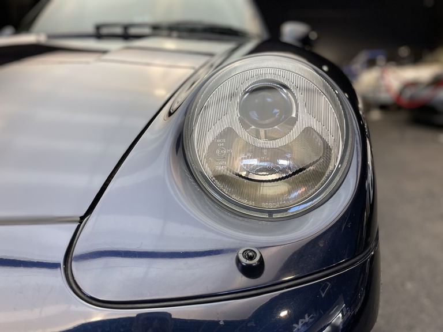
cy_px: 166
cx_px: 222
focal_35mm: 26
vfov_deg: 53.1
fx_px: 333
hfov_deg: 67.3
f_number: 1.6
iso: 80
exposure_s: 1/100
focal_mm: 4.2
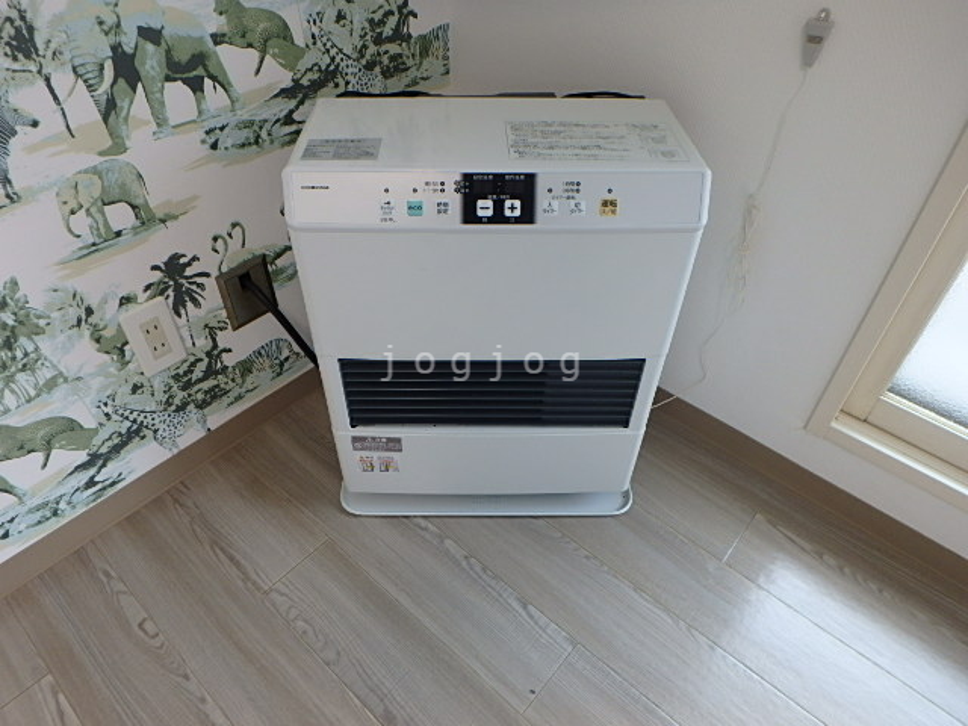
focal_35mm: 23
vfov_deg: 58.9
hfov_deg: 73.9
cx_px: 484
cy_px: 363
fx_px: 643
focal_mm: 4
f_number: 3.8
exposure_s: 1/50
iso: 200
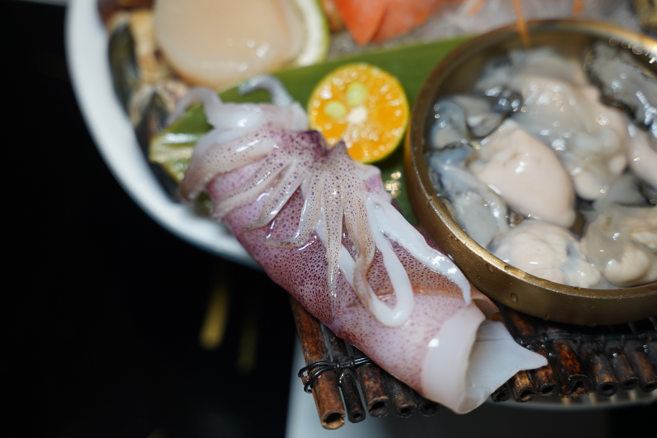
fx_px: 1369
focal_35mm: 75
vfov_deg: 18.2
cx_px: 328
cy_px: 219
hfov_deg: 27.0
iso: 320
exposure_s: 1/80
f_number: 4
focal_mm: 75
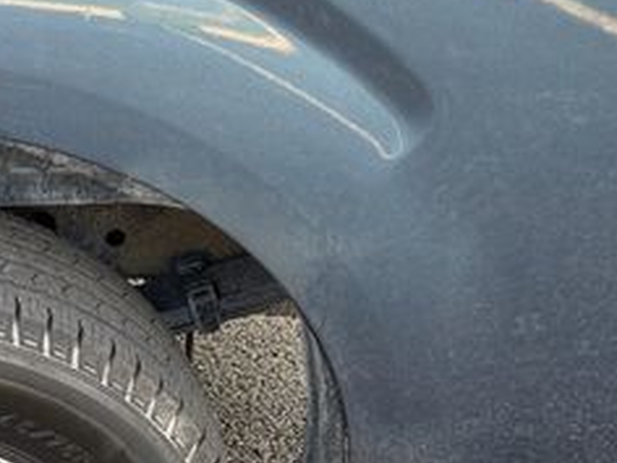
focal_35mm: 65
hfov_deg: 28.2
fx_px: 1159
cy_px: 382
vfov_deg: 22.2
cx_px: 13
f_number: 1.78
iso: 80
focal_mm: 6.76
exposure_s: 1/174
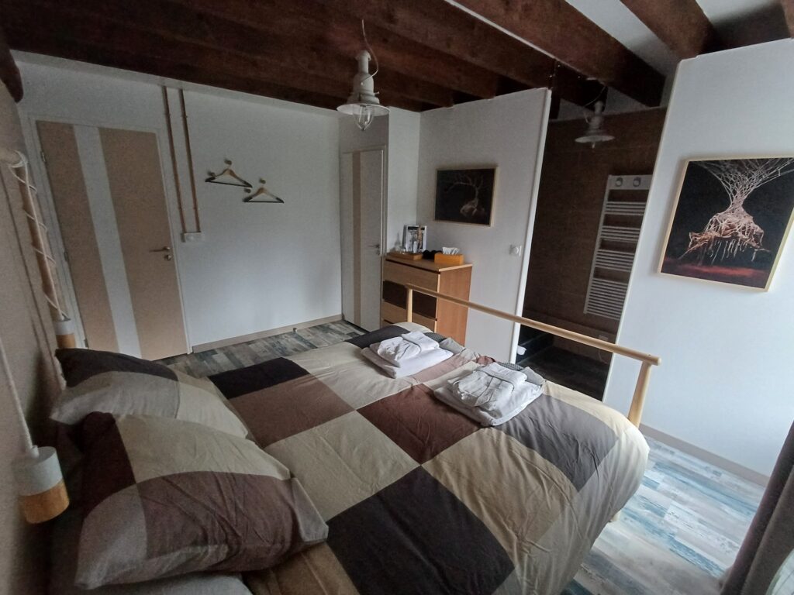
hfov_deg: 94.5
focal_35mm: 16
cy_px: 298
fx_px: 367
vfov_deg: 78.1
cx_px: 397
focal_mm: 1.64
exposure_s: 1/33
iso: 125
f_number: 2.2
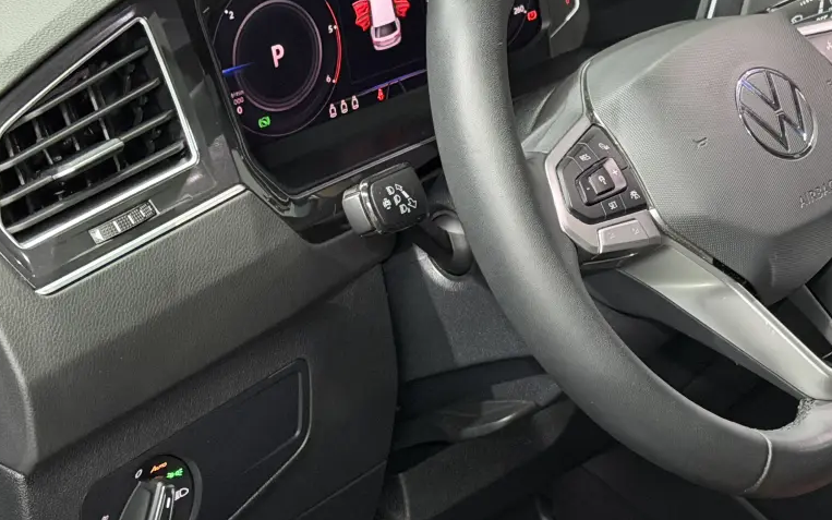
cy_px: 204
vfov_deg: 13.6
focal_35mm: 96
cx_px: 734
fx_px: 2177
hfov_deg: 21.2
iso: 500
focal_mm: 6.76
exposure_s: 1/25
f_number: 1.78
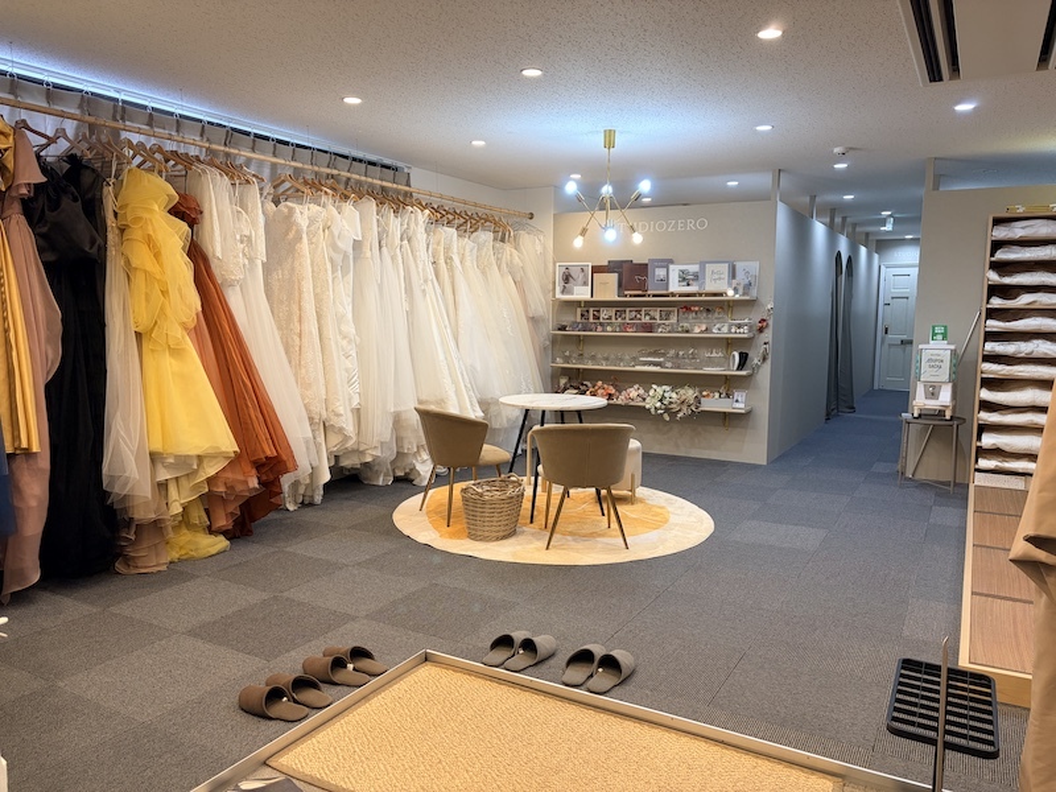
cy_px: 396
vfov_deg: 53.1
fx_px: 793
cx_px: 528
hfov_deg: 67.3
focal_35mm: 26
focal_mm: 5.96
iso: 125
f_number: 1.6
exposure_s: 1/120
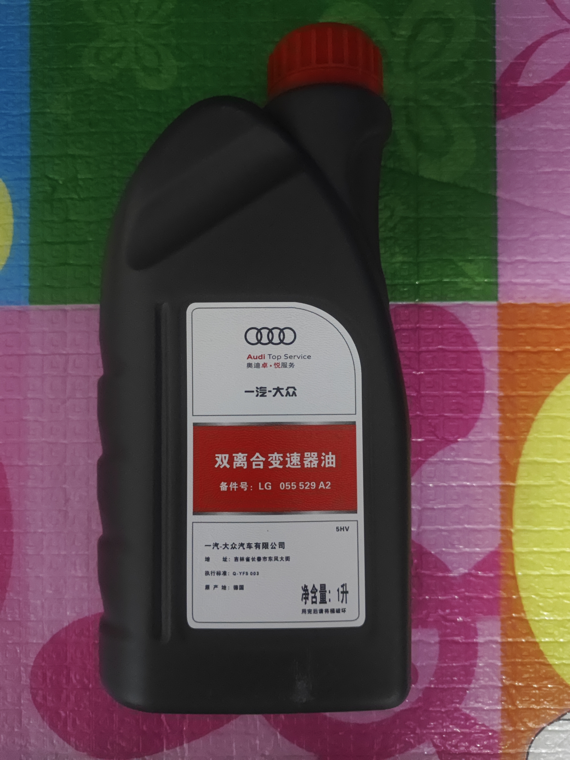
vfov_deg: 71.6
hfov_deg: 56.8
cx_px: 285
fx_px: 527
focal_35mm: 24
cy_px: 380
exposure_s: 1/33.3
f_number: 1.6
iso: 1600
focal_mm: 5.84
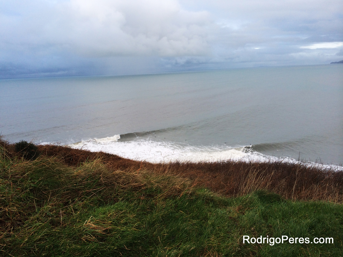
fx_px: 297
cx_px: 172
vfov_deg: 46.8
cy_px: 128
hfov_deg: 60.0
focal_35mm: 30
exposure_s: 1/334
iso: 32
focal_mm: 4.12
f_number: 2.2
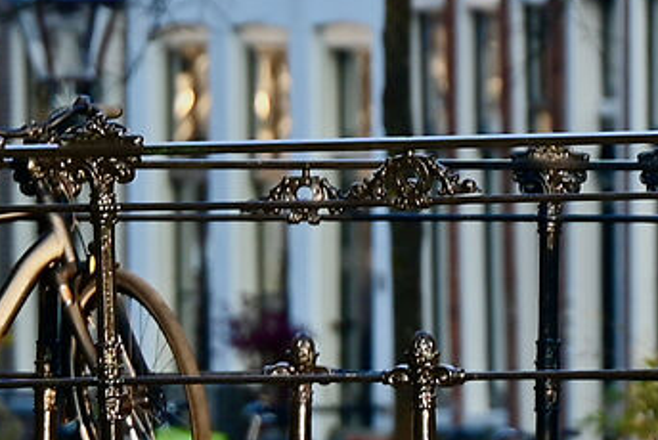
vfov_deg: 1.1
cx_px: 1180
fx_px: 22976
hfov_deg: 1.6
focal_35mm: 1256
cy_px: 80
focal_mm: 180
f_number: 2.8
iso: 100
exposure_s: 1/350
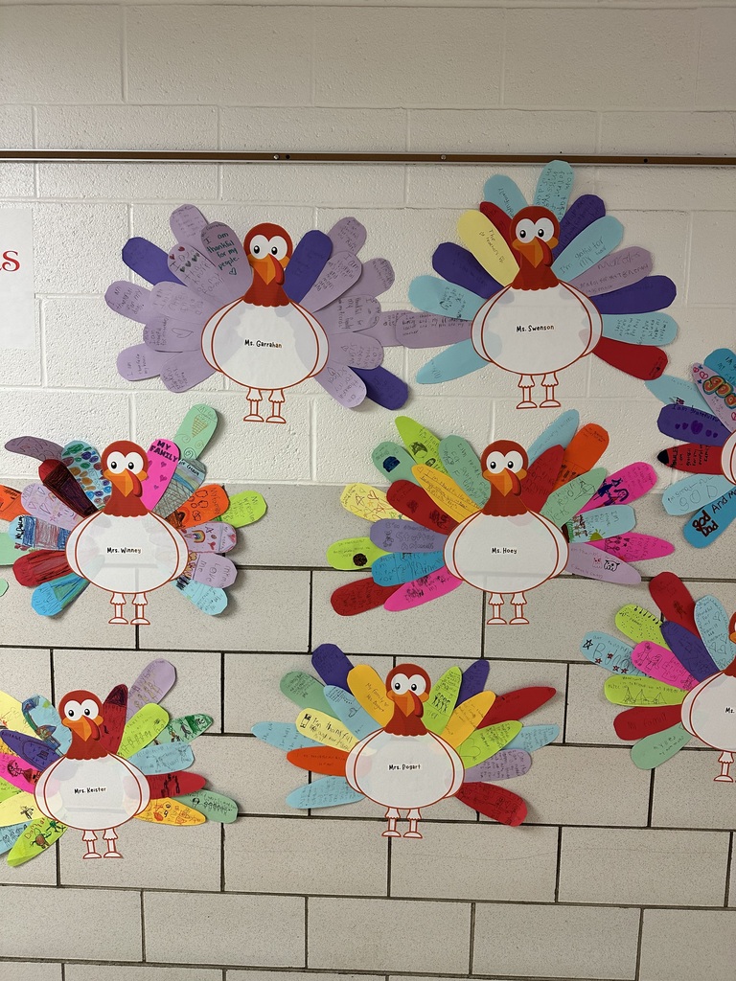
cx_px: 368
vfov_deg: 71.6
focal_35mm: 24
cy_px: 490
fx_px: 680
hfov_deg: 56.8
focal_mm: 6.86
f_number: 1.78
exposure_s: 1/60
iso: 160
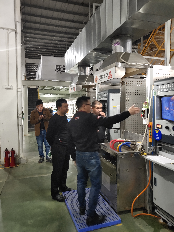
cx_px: 87
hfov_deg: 46.8
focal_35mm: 30
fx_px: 201
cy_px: 116
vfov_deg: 60.0
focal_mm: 4.35
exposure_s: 1/33
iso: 806
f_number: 1.8
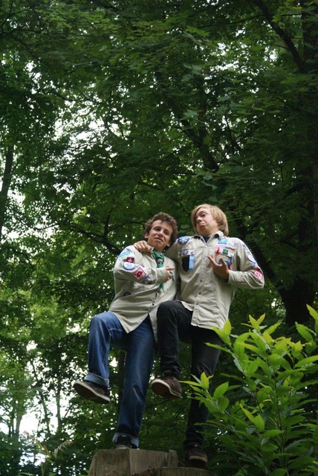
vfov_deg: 19.4
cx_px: 159
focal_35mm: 105
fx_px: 1388
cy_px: 238
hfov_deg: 13.1
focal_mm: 70
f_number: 5.6
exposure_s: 1/160
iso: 800
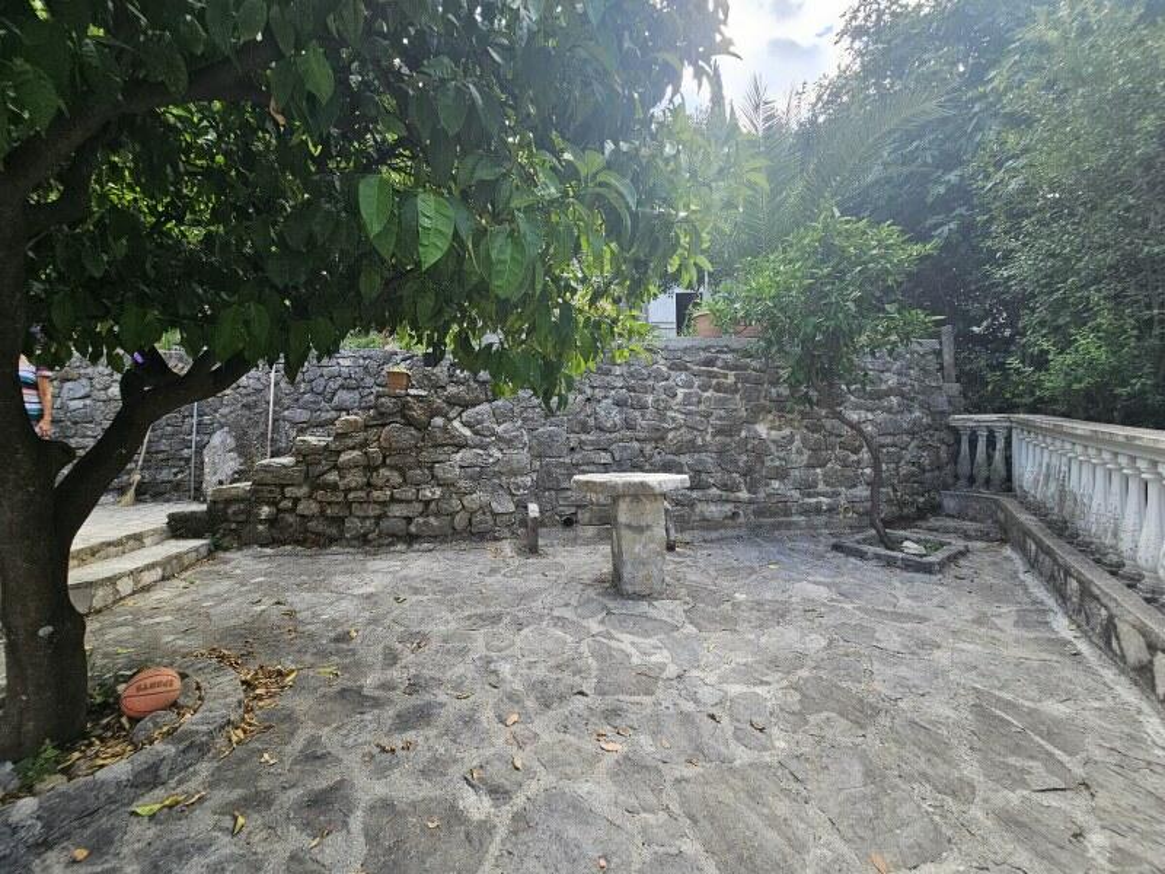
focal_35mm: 13
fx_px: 438
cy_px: 437
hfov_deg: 106.2
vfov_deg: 89.9
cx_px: 582
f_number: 2.2
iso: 50
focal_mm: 2.2
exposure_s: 1/254
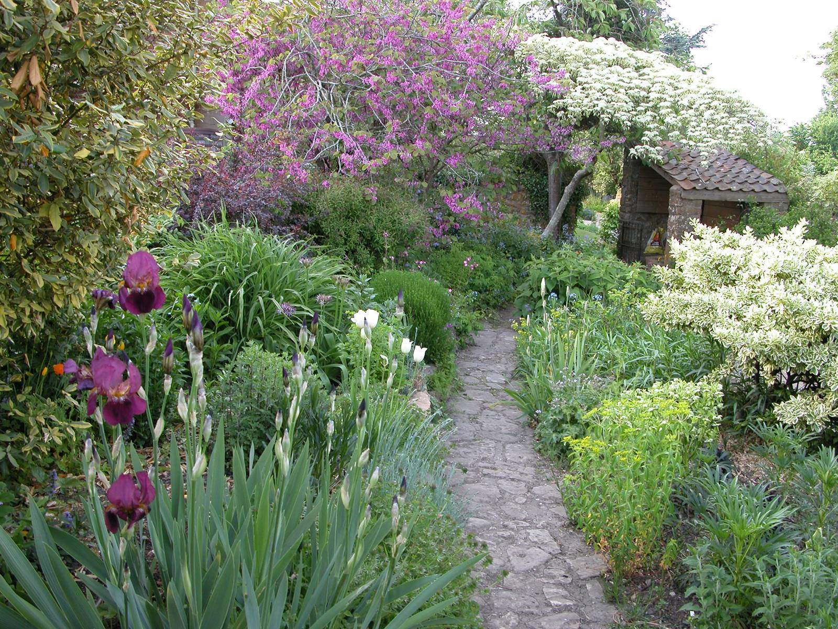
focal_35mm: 36
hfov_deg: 51.4
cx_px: 419
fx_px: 872
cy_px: 314
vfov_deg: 39.7
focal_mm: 9.2
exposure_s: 1/67
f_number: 3.2
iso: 100
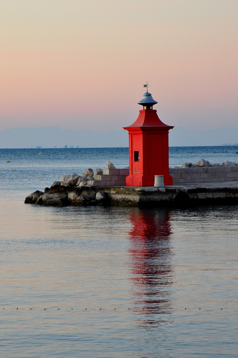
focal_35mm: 158
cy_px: 179
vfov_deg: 13.1
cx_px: 119
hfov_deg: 8.7
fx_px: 1565
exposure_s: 1/10
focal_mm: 105
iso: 800
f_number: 14
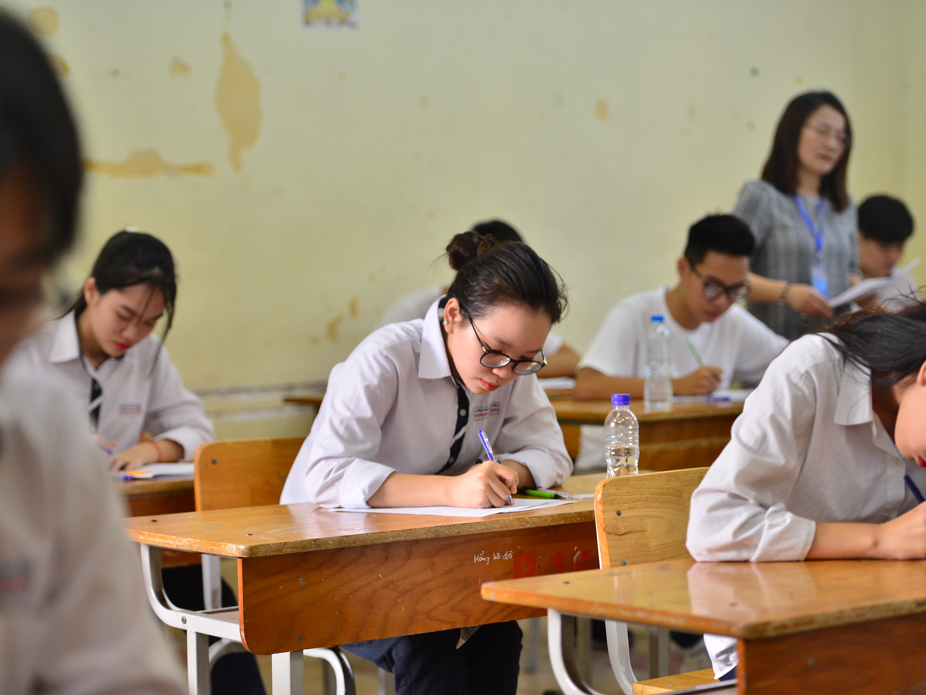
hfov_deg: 21.1
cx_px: 497
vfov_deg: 15.9
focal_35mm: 93
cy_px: 351
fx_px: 2488
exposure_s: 1/250
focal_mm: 85
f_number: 2.8
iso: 1250
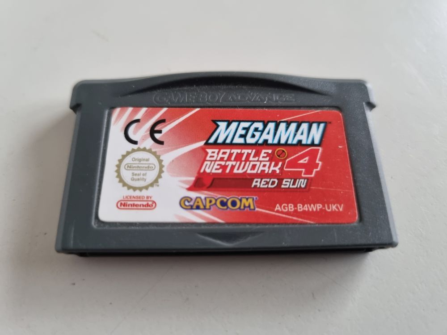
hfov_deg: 67.3
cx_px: 224
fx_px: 336
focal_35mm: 26
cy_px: 168
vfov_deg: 53.1
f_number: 1.8
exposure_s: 1/50
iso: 400
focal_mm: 5.4
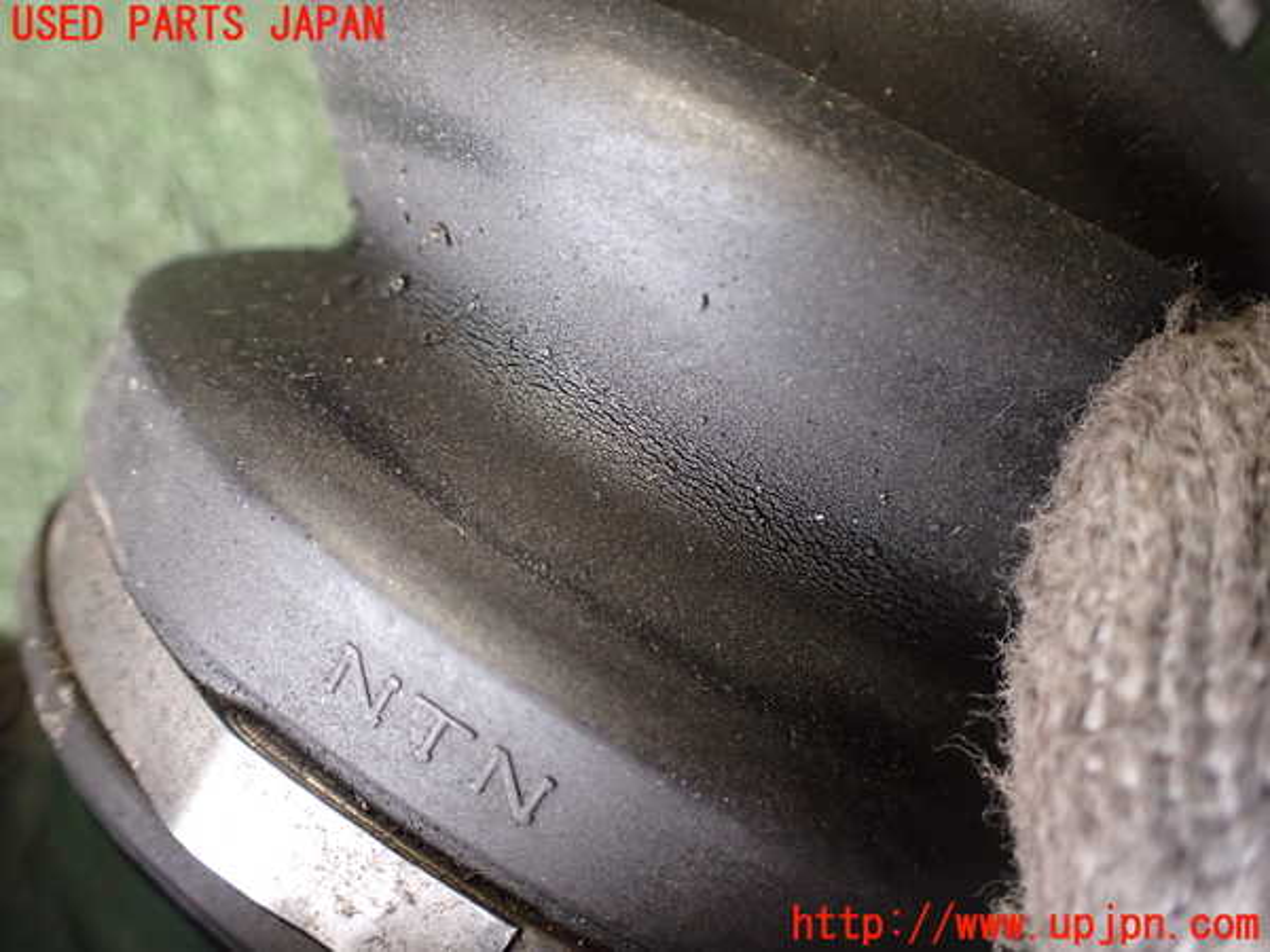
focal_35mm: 30
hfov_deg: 60.0
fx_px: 1101
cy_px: 476
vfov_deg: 46.8
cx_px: 635
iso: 320
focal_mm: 5.4
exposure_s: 1/125
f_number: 2.3
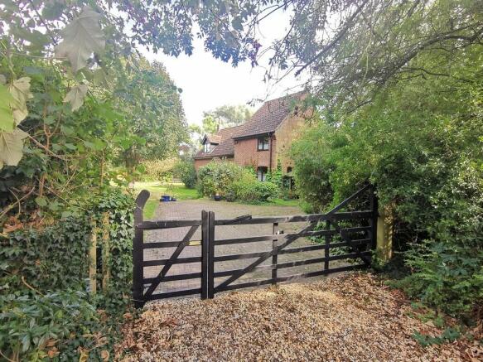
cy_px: 181
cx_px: 242
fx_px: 237
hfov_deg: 91.0
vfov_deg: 74.7
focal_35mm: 17
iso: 100
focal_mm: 2.26
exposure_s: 1/100
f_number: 2.2
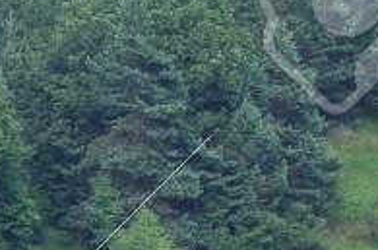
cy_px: 641
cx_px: -723
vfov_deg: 1.8
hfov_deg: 2.7
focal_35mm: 750
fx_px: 7859
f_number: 10
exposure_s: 1/250
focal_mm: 75
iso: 360
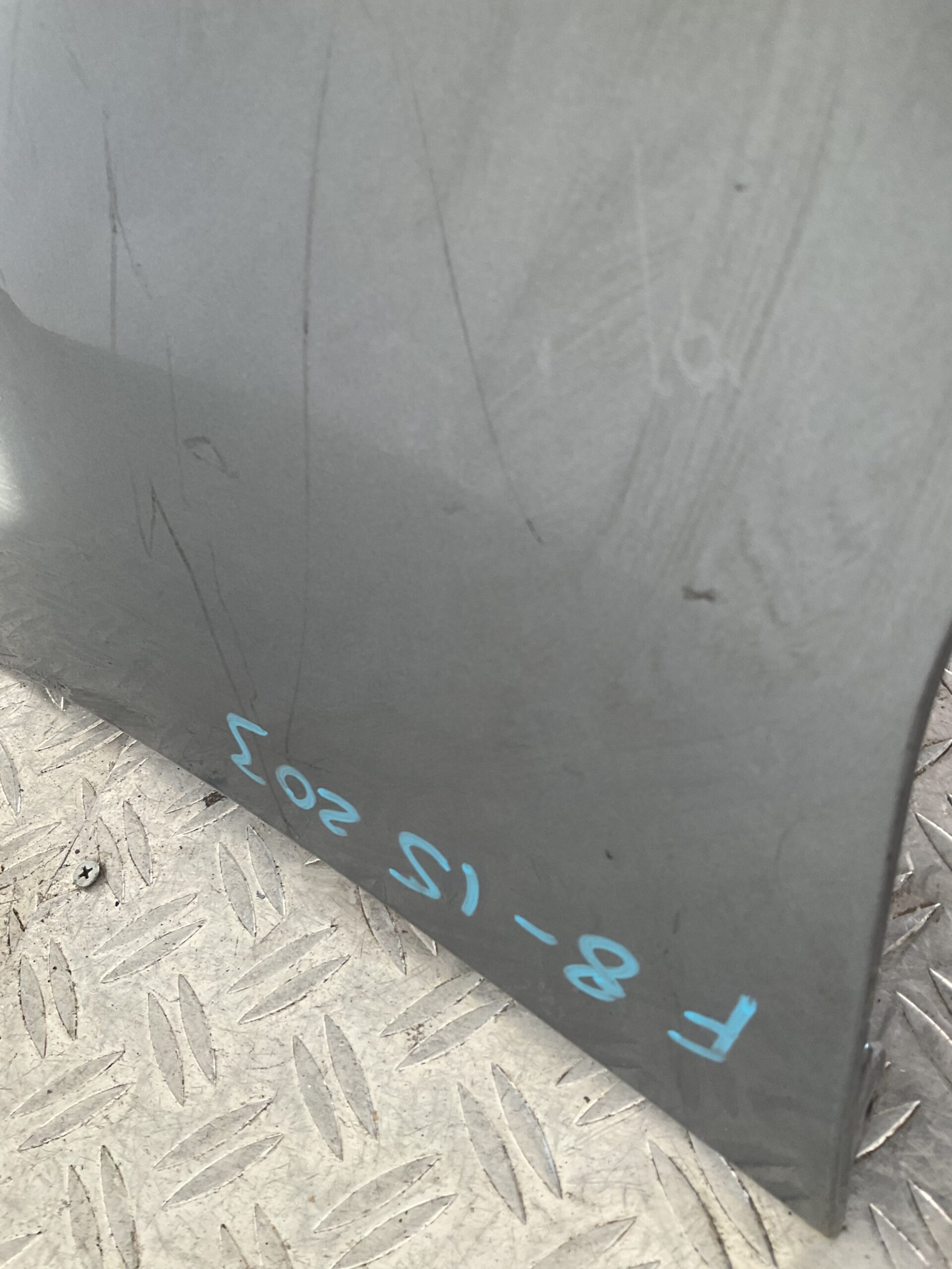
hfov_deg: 48.2
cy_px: 634
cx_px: 476
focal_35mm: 29
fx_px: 1063
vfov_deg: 61.7
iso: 50
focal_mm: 3
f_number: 1.8
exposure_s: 1/120
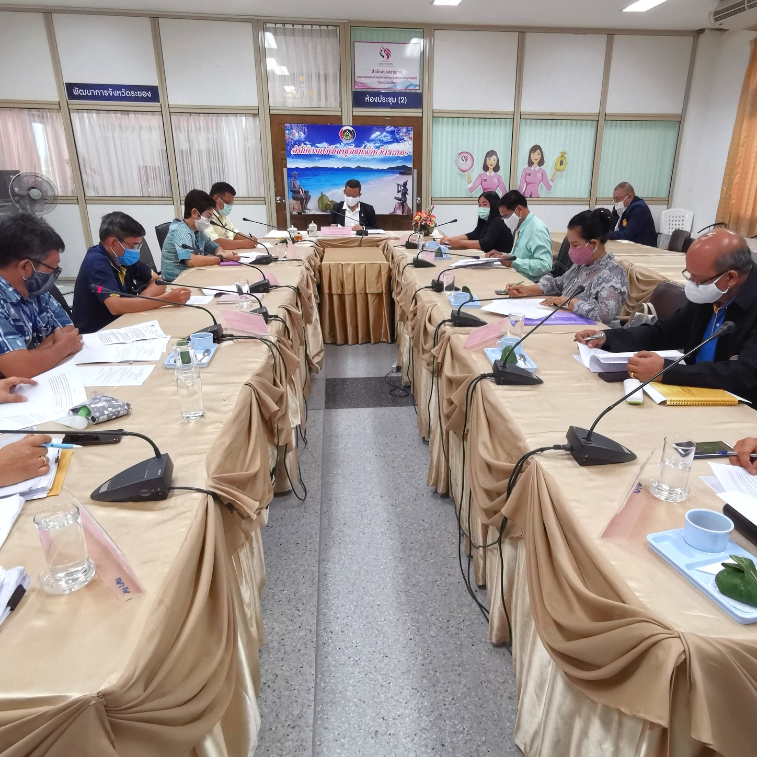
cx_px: 416
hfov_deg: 62.8
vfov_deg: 62.9
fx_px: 619
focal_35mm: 25
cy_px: 403
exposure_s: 1/100
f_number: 2.2
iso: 320
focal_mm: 2.35
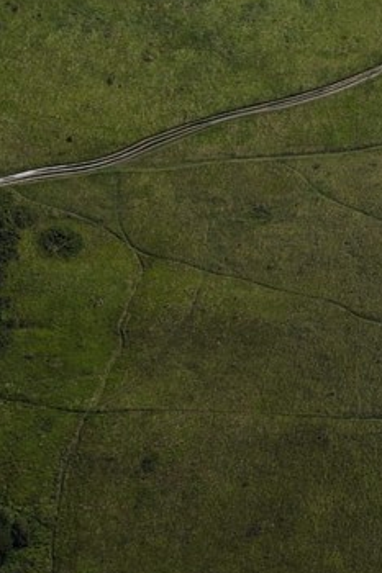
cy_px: -634
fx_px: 7647
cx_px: 872
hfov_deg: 2.8
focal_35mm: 480
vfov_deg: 4.2
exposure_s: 1/800
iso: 400
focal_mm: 105
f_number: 8
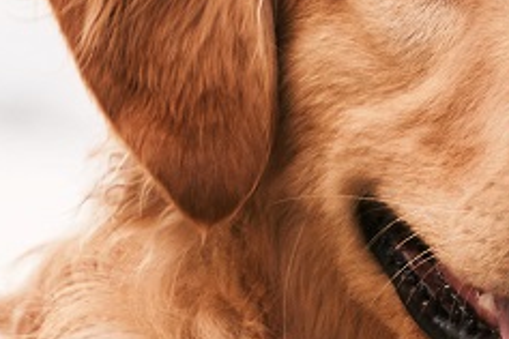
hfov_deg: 8.0
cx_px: -200
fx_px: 3577
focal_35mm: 253
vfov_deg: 5.4
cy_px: 515
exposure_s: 1/500
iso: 320
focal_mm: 50
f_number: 4
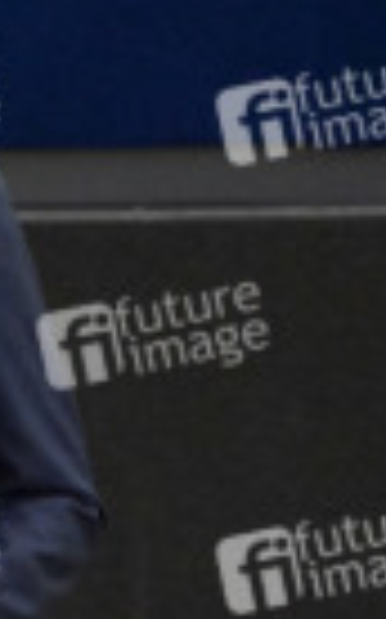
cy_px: 449
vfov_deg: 1.1
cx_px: -236
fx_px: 33632
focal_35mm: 1994
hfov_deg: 0.7
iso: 10000
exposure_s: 1/640
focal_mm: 600
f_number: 6.3
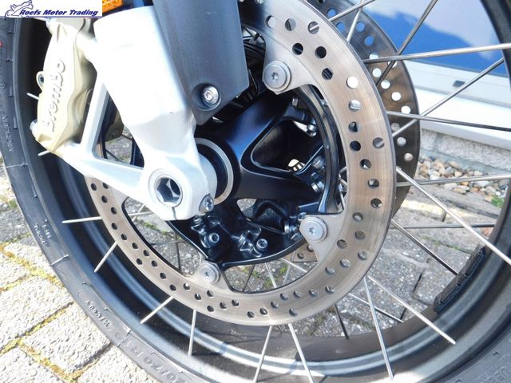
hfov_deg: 60.0
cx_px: 256
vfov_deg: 46.8
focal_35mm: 30
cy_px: 192
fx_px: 443
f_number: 3.2
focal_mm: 5.3
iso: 125
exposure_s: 1/60
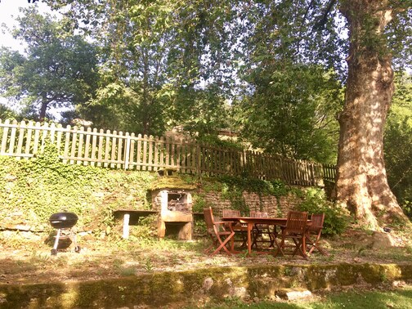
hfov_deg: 61.7
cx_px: 206
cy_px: 154
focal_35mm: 29
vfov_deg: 48.2
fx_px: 345
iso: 25
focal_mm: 4.15
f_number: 2.2
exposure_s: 1/153
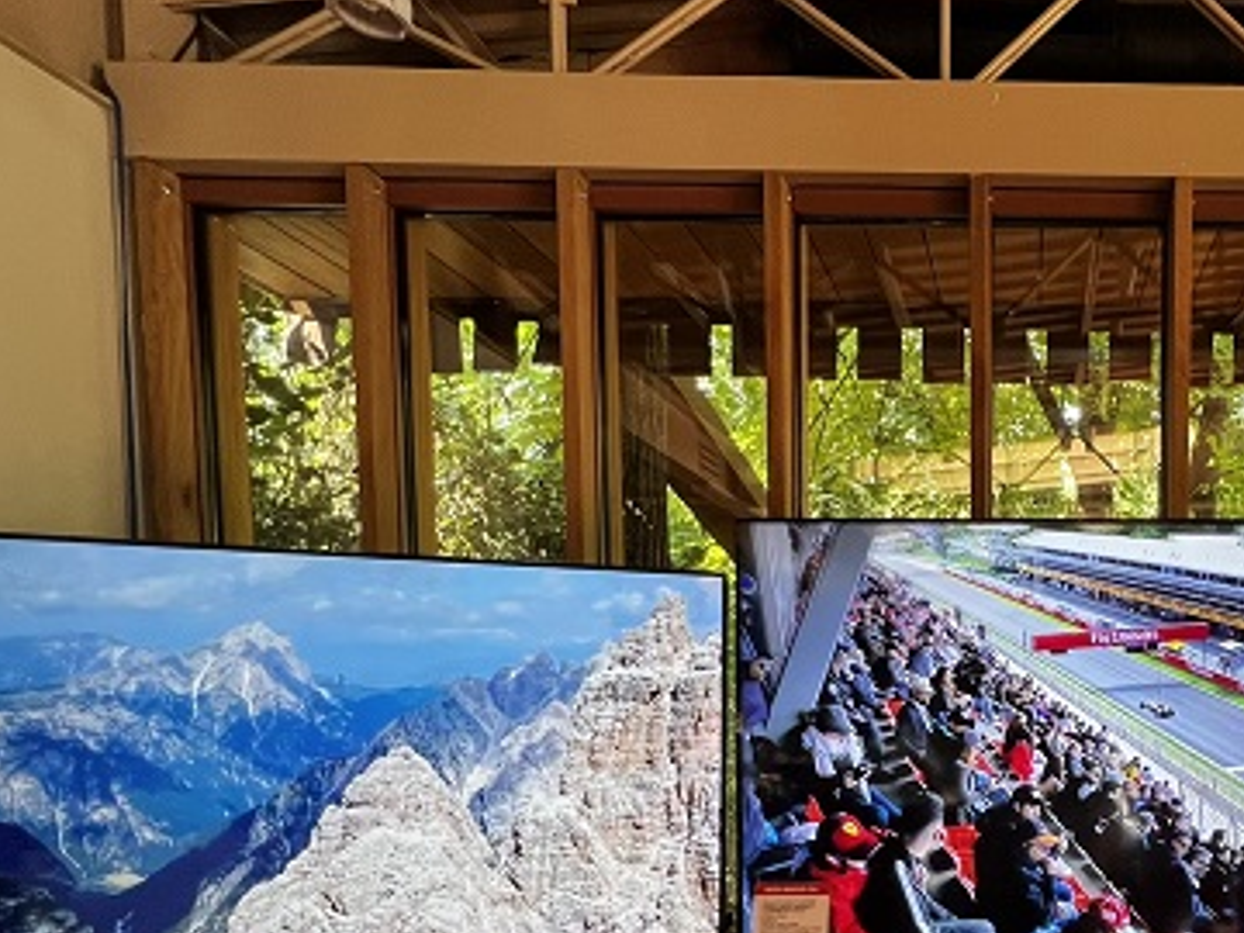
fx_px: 934
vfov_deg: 49.6
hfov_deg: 59.7
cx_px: 1061
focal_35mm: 26
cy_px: 760
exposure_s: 1/100
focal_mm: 1.57
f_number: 1.8
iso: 200
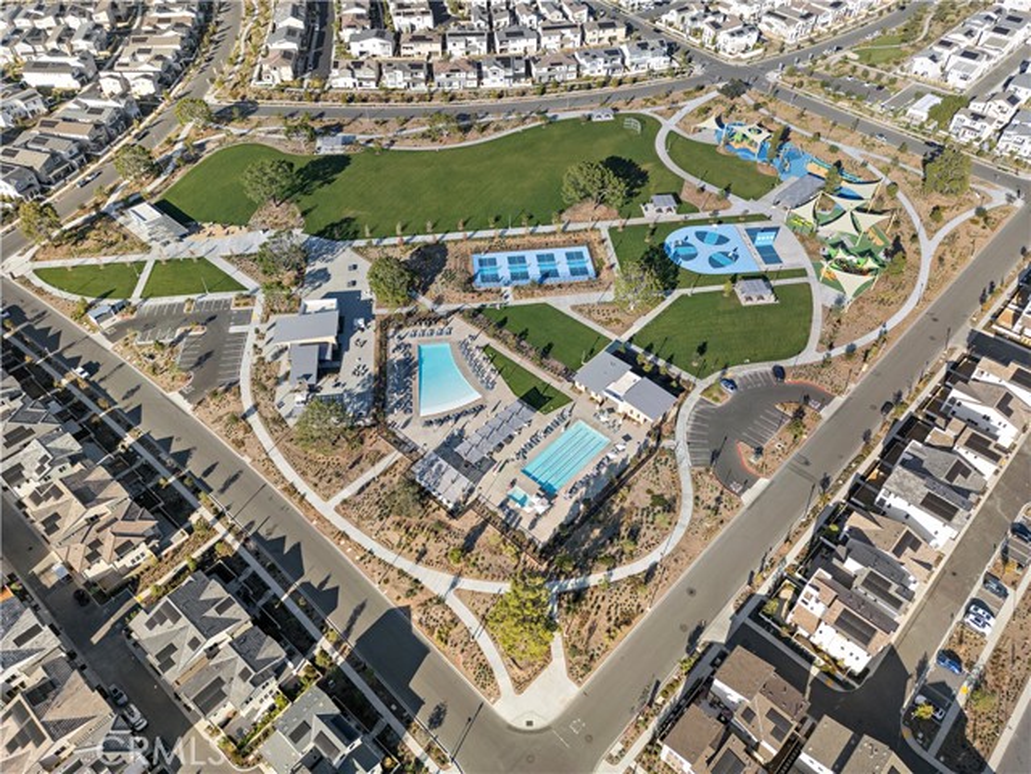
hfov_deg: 71.6
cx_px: 516
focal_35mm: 24
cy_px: 387
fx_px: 715
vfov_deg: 56.8
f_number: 1.7
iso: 100
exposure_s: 1/2000
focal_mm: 6.72
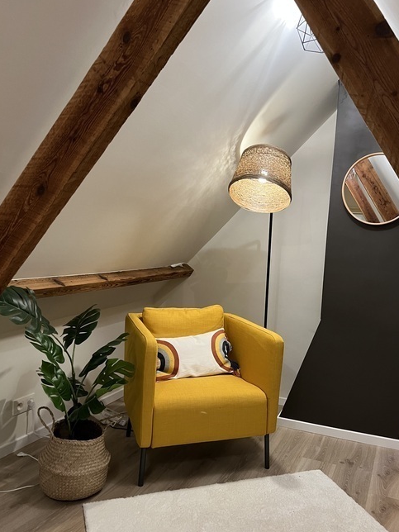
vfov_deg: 58.2
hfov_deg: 45.3
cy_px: 297
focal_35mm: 31
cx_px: 234
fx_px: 476
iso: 250
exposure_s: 1/50
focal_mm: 5.7
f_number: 1.5
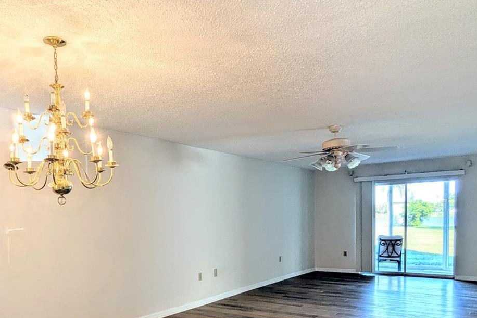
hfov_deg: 62.6
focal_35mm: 29
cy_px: 244
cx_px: 173
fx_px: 384
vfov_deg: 43.3
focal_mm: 2.35
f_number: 2.2
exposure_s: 1/120
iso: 66
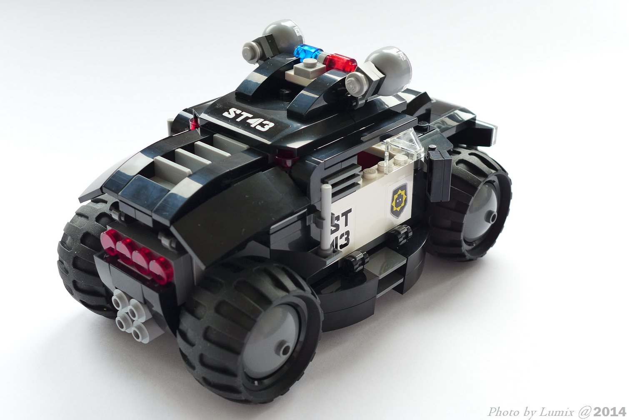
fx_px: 874
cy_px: 210
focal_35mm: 50
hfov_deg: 39.6
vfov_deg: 27.0
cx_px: 314
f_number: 2.8
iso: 200
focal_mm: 9.8
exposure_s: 1/15
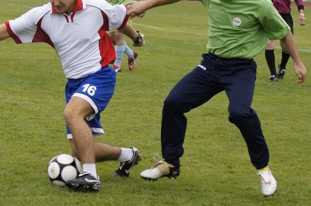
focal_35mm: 167
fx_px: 1438
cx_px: 114
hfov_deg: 12.3
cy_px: 65
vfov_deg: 8.2
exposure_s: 1/1250
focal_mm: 75
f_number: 5.6
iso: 1600
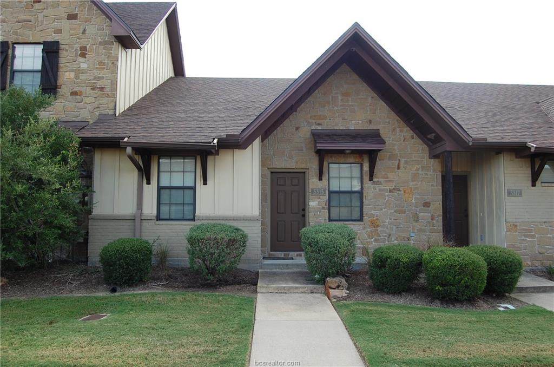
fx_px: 415
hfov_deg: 67.5
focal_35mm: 27
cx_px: 277
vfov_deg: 47.7
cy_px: 184
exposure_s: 1/160
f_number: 6.3
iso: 200
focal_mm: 18
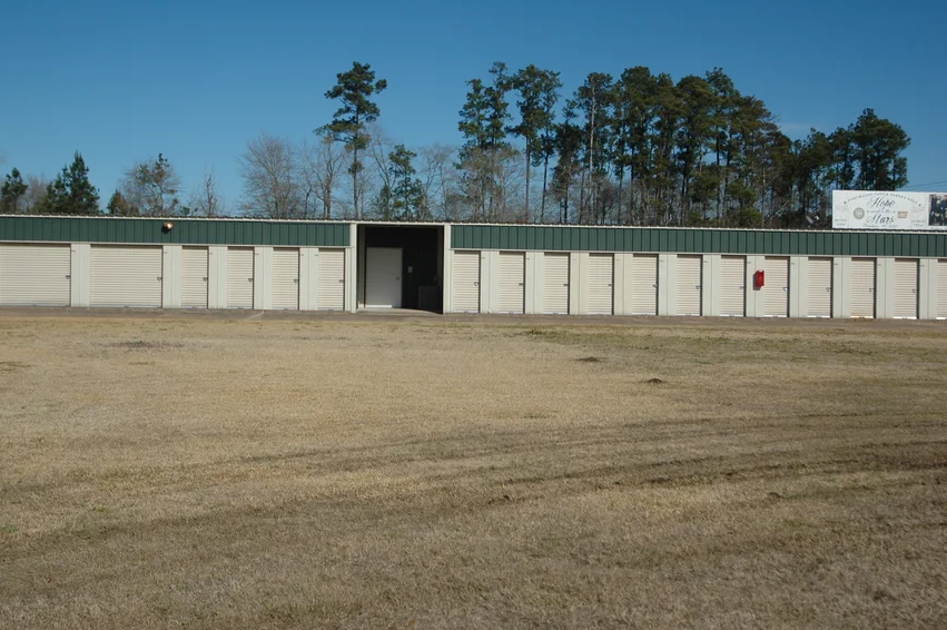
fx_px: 1251
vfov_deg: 28.2
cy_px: 270
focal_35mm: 48
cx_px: 475
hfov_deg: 41.5
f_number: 3.8
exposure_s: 1/3200
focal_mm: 27
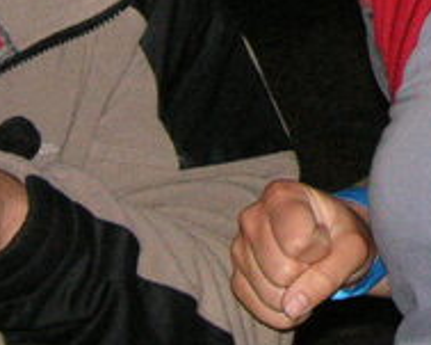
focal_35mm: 240
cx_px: 684
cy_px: -228
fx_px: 3060
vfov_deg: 6.3
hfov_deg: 7.9
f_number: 3.7
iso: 160
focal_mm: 9.6
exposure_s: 1/60
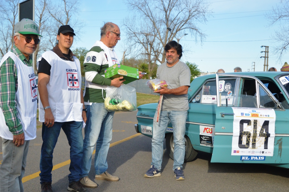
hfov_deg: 43.6
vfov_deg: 29.8
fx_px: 361
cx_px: 144
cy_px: 96
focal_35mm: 45
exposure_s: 1/640
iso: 800
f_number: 10
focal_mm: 30
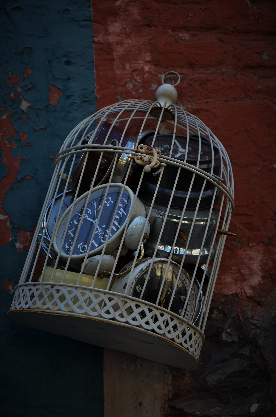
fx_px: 832
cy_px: 208
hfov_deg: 18.8
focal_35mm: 72
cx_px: 138
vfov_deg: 28.1
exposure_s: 1/750
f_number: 4.8
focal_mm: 48
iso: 560
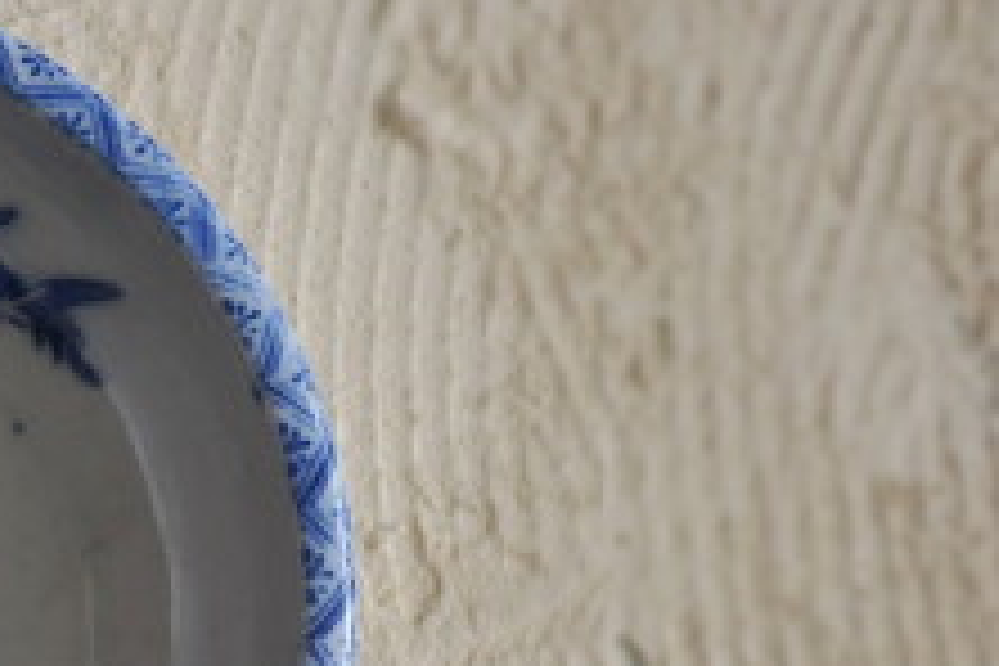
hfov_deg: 11.6
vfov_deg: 7.9
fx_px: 4800
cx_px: -279
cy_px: 612
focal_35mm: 173
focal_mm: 40
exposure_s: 1/25
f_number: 5.3
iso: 400
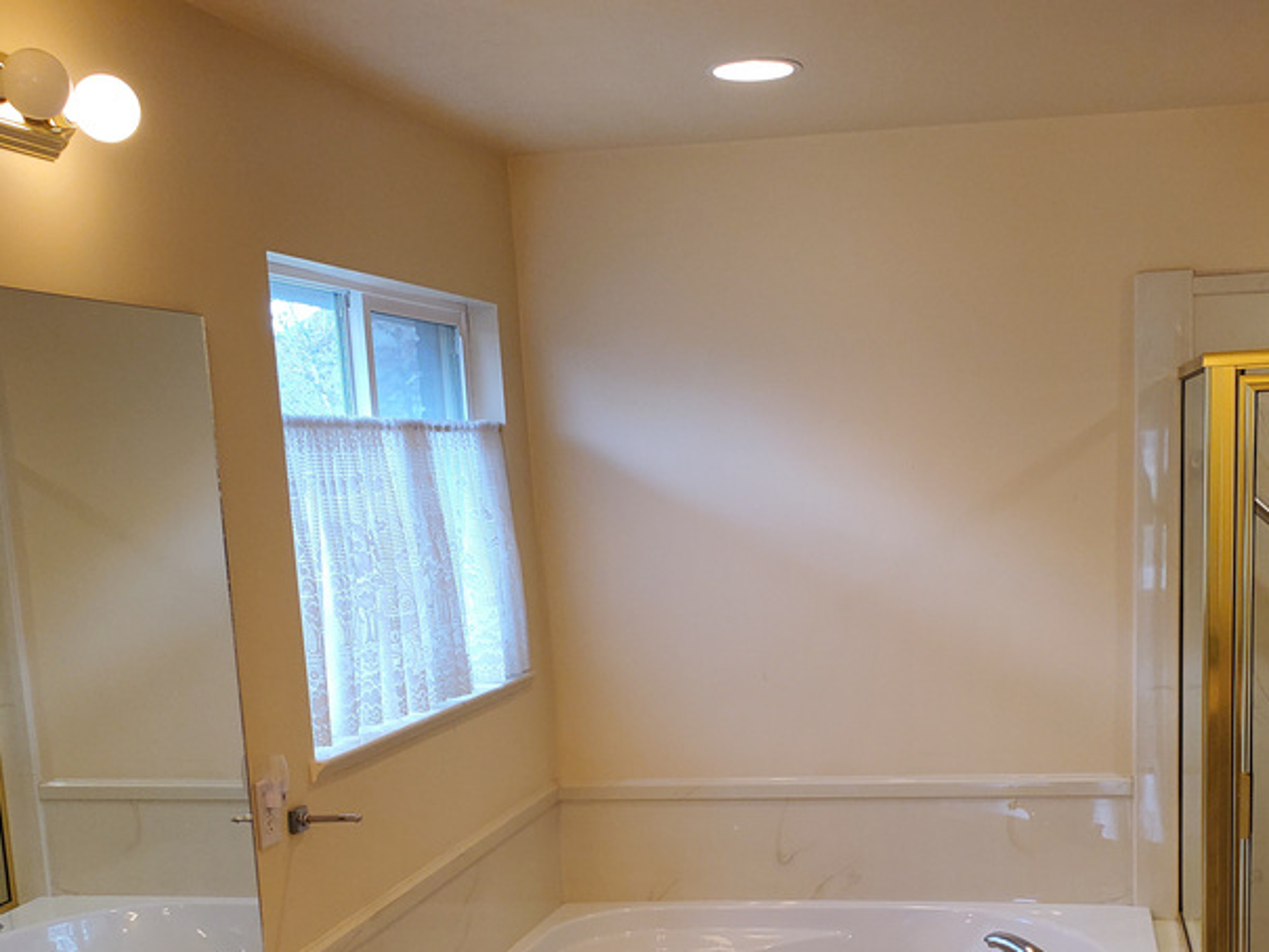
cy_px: 755
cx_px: 717
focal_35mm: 44
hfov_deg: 42.8
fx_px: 1613
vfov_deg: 32.0
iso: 160
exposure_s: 1/120
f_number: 2.4
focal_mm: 4.3
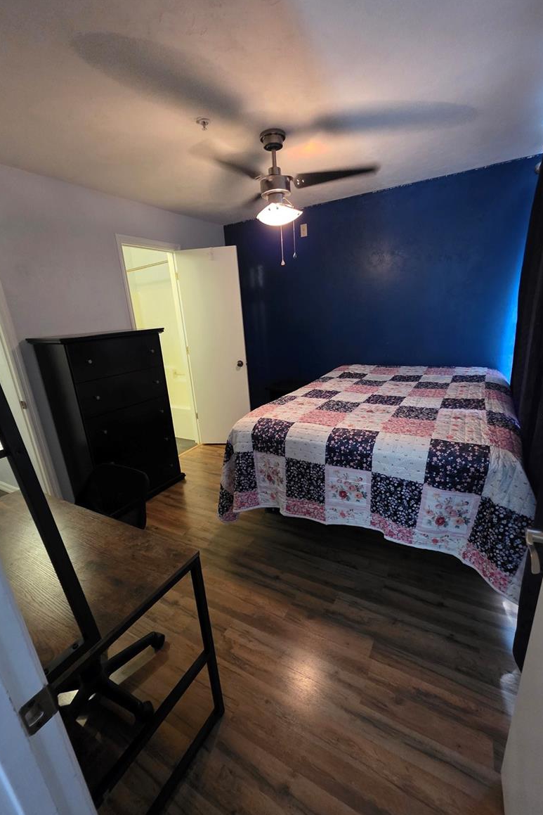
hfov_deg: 81.2
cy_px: 418
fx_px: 317
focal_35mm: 14
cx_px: 277
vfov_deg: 104.2
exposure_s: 1/60
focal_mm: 2.2
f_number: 1.9
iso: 800
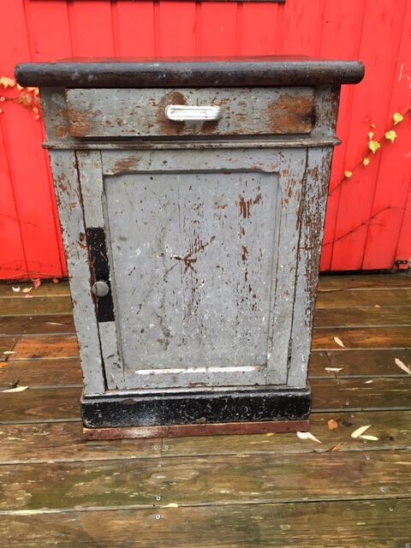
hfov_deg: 48.2
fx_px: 459
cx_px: 206
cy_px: 274
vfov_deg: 61.7
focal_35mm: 29
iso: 32
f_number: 2.2
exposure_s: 1/33
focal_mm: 4.15
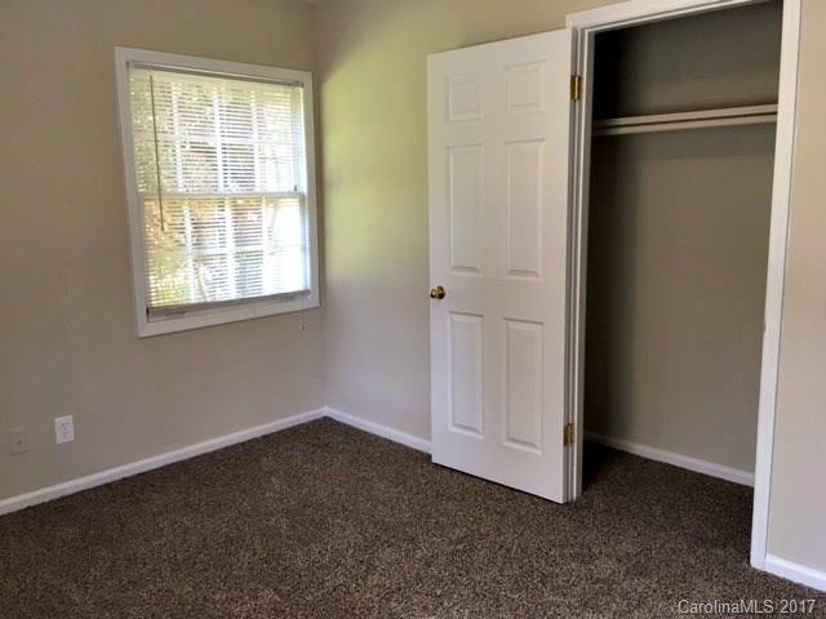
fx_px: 692
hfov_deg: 61.7
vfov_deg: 48.2
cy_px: 310
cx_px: 413
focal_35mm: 29
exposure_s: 1/17
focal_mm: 4.15
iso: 32
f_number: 2.2
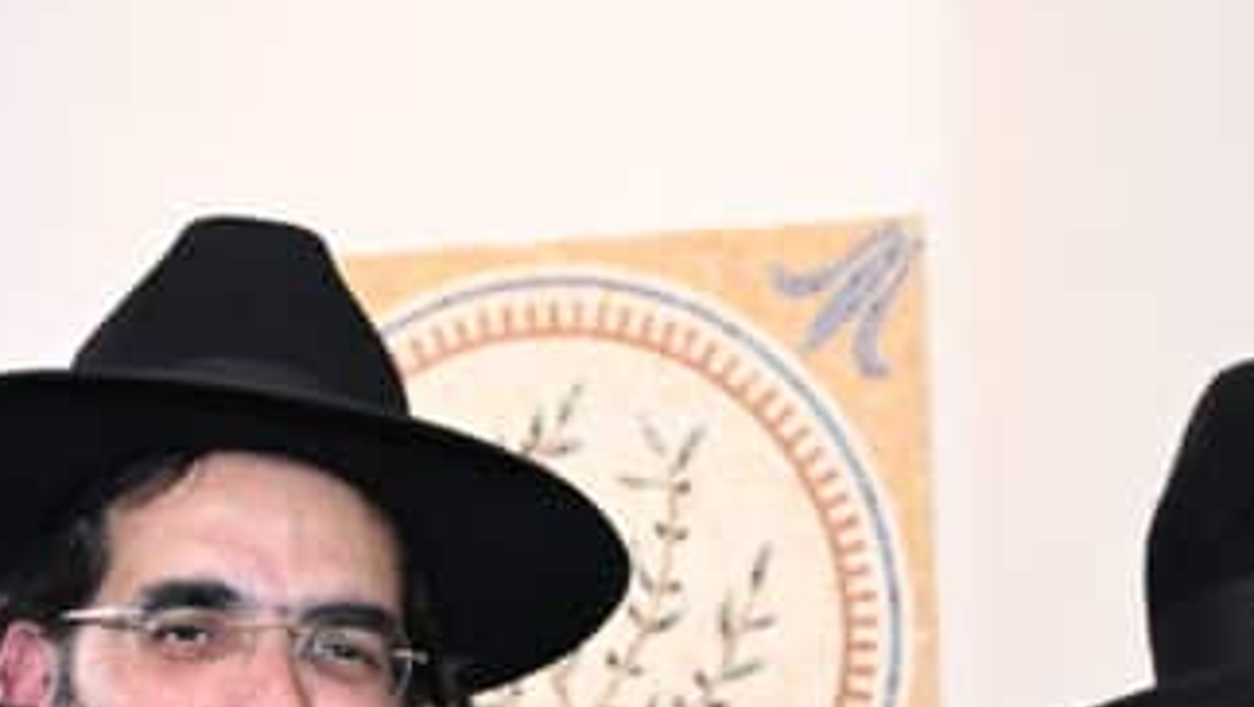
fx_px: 3094
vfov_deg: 12.3
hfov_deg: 22.6
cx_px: 1033
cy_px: 1121
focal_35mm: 93
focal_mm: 28
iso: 1600
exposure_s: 1/200
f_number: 4.5
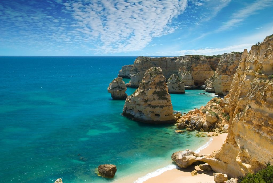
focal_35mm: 33
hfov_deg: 57.2
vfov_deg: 40.1
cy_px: 92
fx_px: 251
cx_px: 136
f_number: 8
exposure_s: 1/50
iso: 100
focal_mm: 22
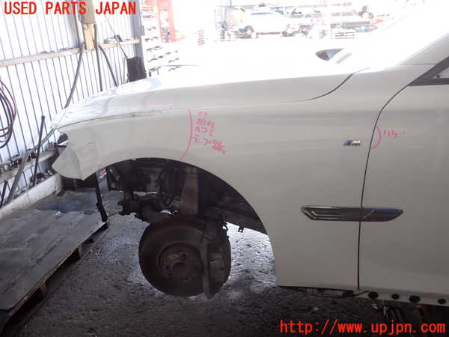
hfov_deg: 60.0
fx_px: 389
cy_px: 168
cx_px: 224
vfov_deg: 46.8
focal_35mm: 30
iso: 100
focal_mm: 5.4
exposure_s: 1/60
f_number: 2.3
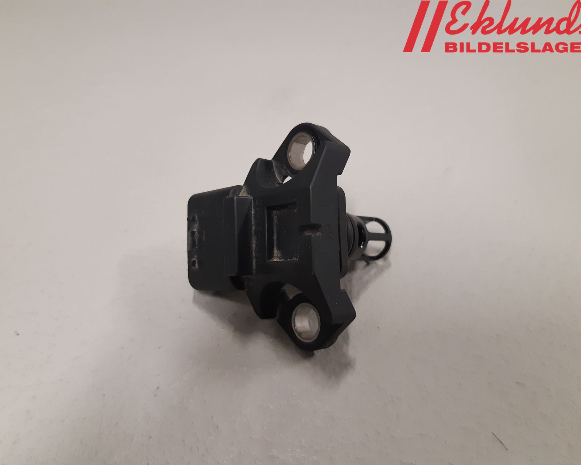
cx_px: 275
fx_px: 481
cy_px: 240
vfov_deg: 51.5
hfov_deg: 62.2
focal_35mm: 28
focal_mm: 3.93
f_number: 1.7
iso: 200
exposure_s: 1/50
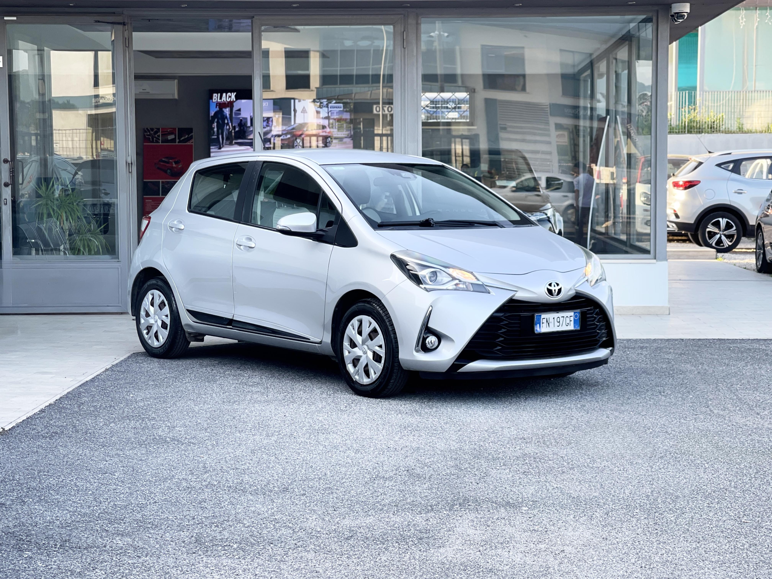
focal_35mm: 64
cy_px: 290
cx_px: 386
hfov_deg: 30.3
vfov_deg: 22.9
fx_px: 1427
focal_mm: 7.5
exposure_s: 1/121
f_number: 2.2
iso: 32
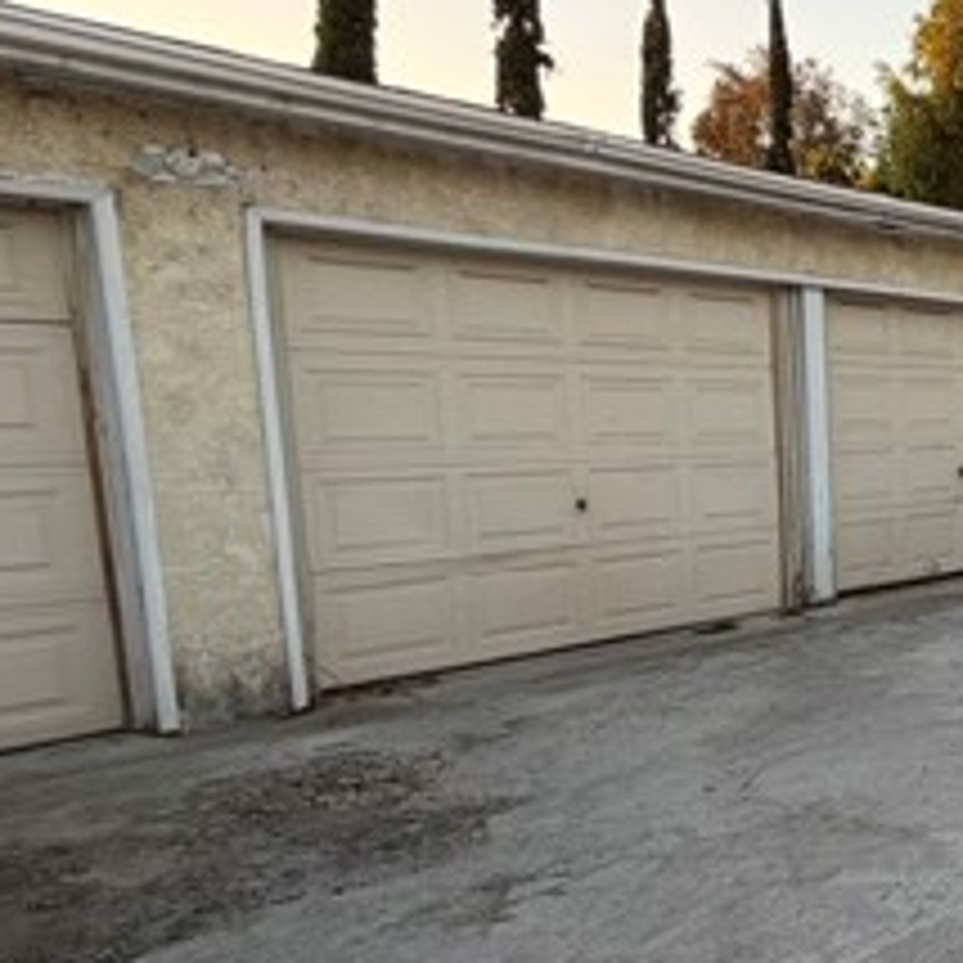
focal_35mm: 37
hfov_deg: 30.1
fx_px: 1165
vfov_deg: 44.8
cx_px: 1382
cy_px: 549
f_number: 2.2
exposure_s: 1/121
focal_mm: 2.22
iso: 50
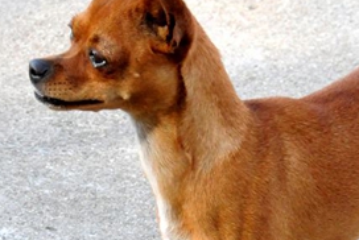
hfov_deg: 5.5
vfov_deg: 3.7
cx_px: 228
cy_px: 218
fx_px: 3755
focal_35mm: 376
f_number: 11
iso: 2200
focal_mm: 105
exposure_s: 1/500
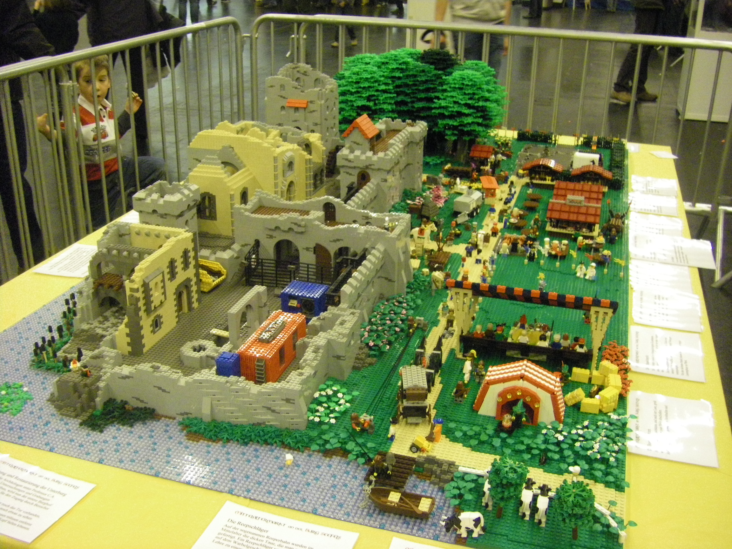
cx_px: 366
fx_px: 804
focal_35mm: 38
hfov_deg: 49.0
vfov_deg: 37.7
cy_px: 274
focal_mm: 6.3
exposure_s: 1/30
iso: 800
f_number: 3.5
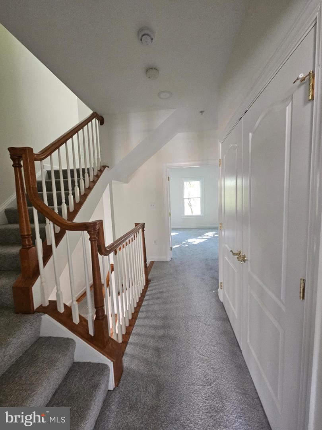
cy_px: 215
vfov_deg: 106.2
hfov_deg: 89.9
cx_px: 161
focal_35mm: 13
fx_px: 161
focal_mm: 2.2
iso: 320
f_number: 2.2
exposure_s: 1/30
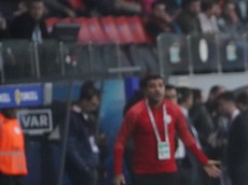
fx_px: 5604
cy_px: 188
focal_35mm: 783
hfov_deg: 2.5
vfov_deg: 1.9
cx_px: 327
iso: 12800
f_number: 5.6
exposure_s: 1/2000
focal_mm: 279
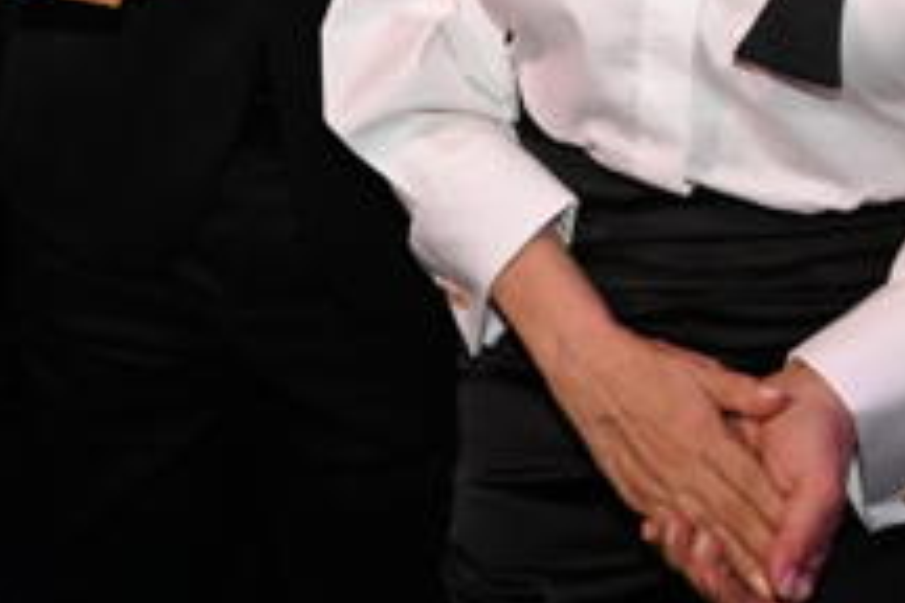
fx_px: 2011
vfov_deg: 15.8
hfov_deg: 24.6
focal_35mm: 80
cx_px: 92
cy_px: -268
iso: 2500
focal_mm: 25
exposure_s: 1/125
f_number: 5.6
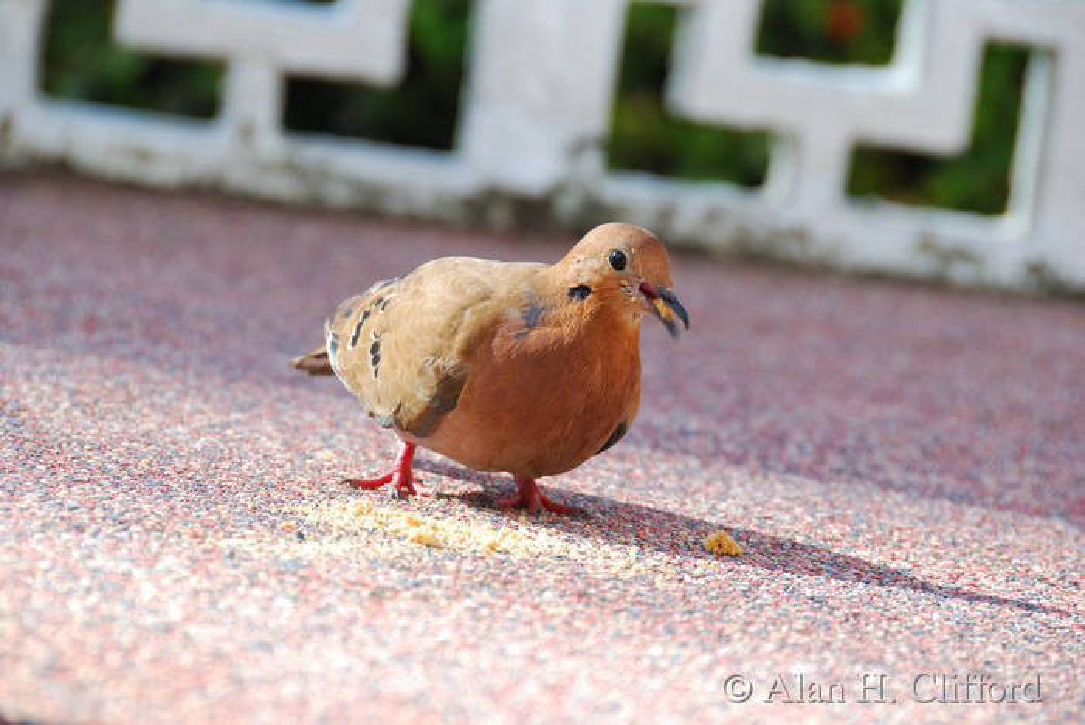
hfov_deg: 6.9
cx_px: 542
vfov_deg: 4.6
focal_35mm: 300
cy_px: 362
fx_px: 9049
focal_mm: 200
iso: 100
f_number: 7.1
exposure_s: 1/60
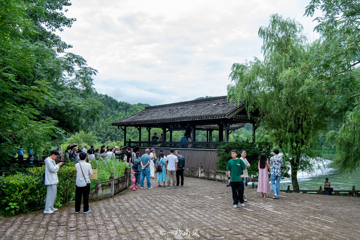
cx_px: 180
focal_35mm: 34
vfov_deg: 38.9
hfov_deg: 55.8
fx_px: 340
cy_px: 120
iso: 250
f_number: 11
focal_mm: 34
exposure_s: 1/100
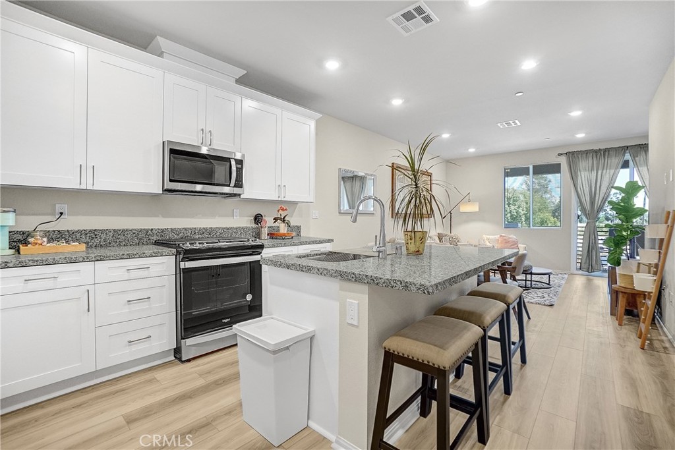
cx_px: 338
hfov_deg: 100.4
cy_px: 225
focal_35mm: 15
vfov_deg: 77.3
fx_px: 281
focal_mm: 10
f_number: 5.6
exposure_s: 1/100
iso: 800
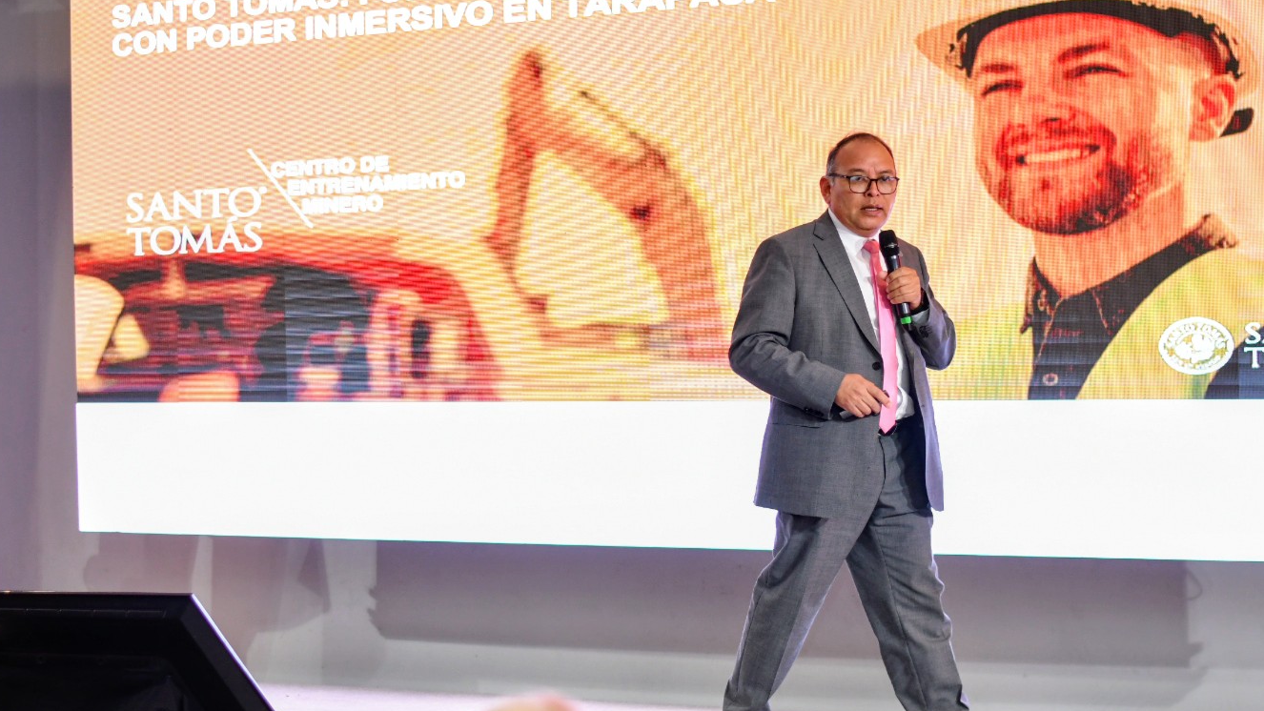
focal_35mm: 96
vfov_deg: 12.6
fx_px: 3218
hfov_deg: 22.2
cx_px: 576
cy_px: 428
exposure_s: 1/320
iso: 640
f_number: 1.8
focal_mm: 50
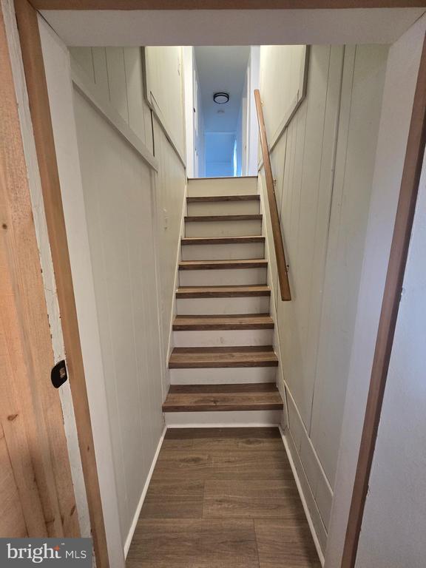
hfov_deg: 89.9
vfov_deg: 106.2
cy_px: 284
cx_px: 213
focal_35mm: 13
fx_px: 213
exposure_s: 1/60
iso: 500
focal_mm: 2.2
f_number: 2.2
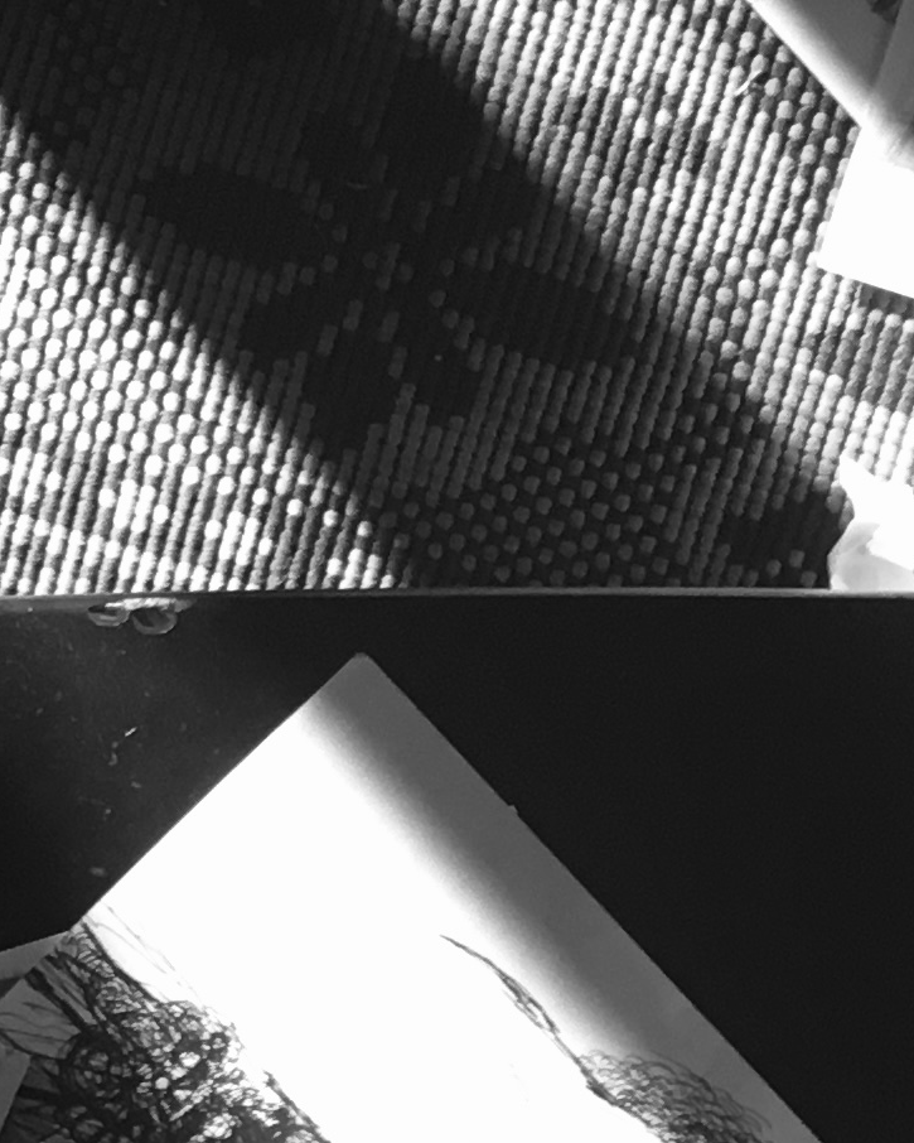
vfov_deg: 14.7
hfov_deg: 12.2
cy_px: 1393
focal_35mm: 126
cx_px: 176
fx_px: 4260
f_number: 2.2
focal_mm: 4.15
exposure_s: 1/33
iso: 100
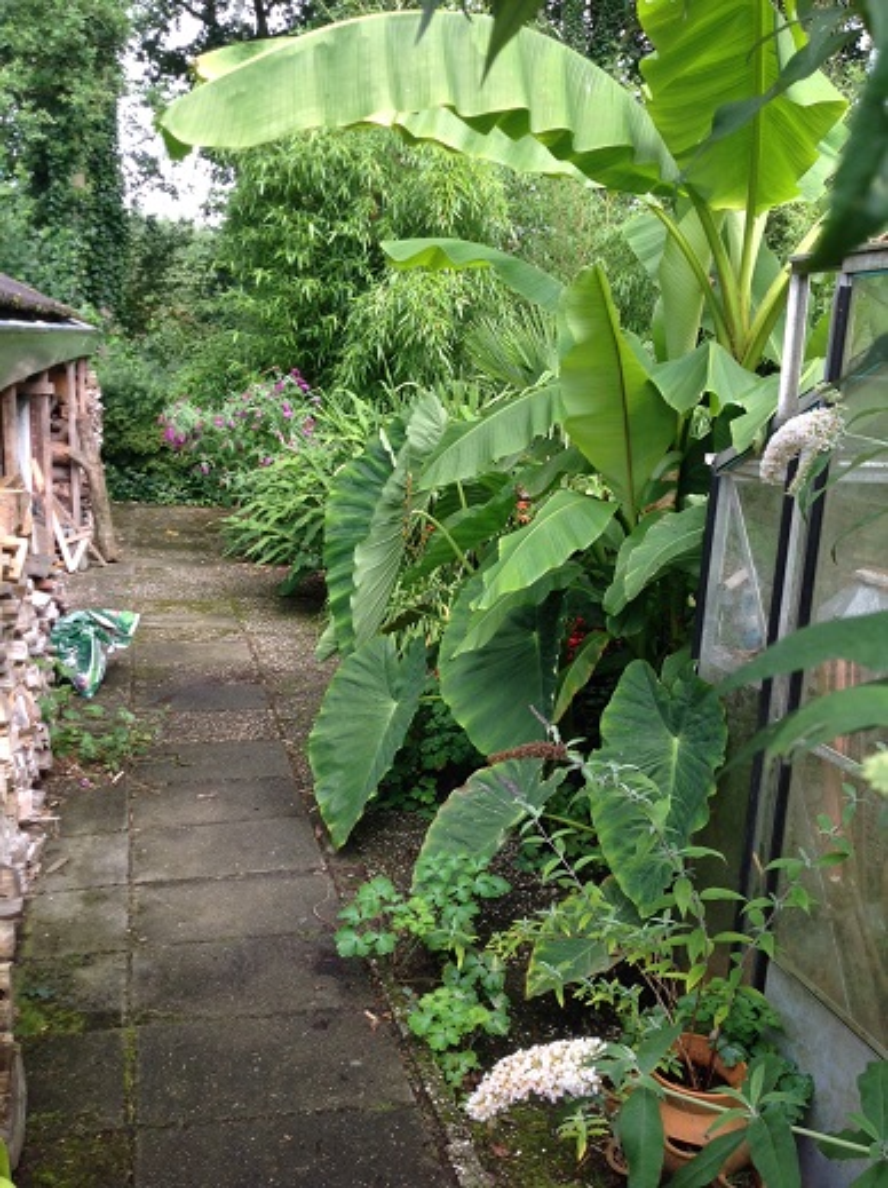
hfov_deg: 40.6
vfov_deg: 52.7
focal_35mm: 35
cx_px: 444
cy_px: 594
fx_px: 1200
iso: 50
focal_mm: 4.28
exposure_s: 1/120
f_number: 2.4
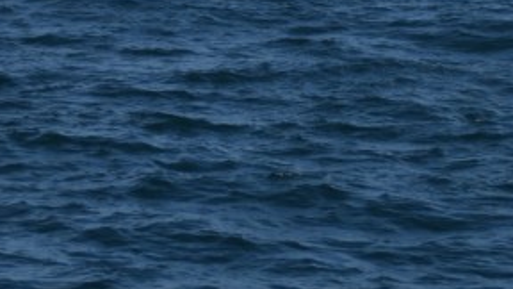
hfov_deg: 6.7
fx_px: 4407
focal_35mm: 324
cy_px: 194
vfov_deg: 3.7
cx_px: 335
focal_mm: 55
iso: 200
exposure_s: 1/4000
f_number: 4
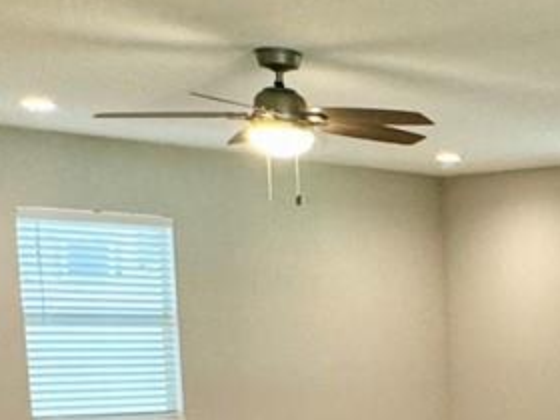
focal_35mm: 80
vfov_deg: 17.2
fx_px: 1294
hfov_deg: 22.3
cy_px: 568
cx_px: 698
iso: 250
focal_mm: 2.22
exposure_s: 1/120
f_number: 2.2
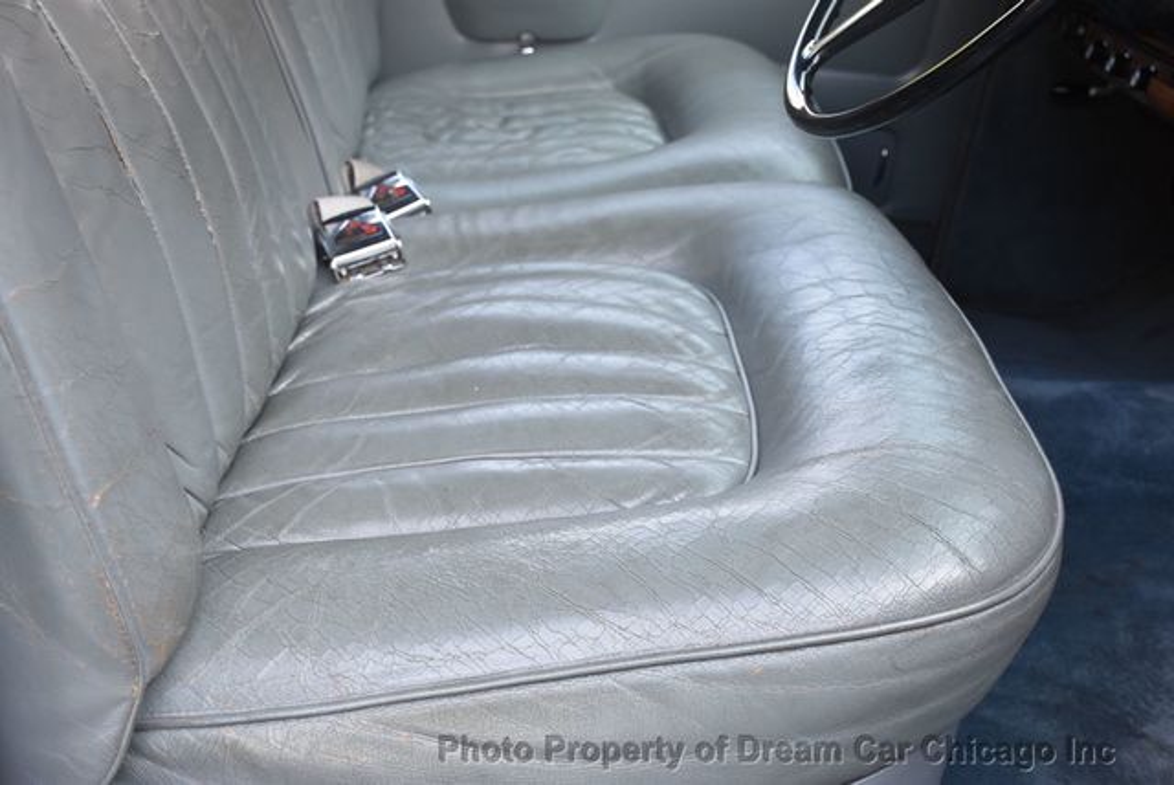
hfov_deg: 41.1
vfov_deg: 28.1
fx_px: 1567
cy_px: 392
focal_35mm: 48
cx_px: 587
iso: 800
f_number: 5.6
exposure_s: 1/125
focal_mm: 32
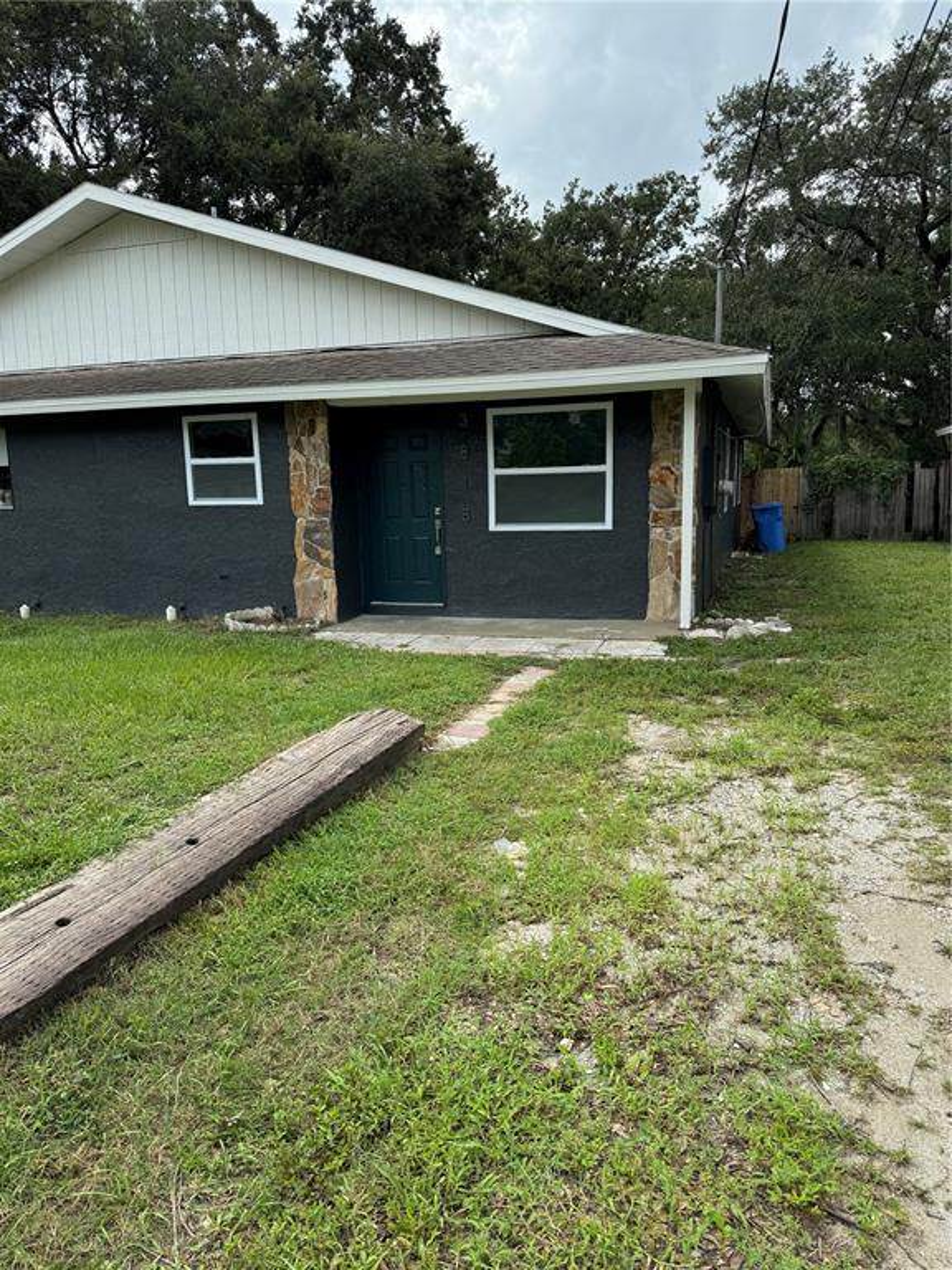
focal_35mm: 24
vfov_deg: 71.6
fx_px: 880
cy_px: 635
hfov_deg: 56.8
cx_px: 476
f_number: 1.78
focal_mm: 6.76
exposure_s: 1/1721
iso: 80
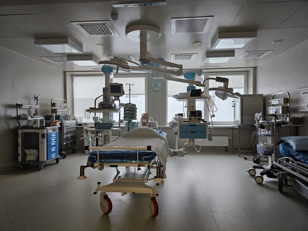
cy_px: 116
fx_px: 205
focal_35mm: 23
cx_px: 154
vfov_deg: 58.9
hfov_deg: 73.9
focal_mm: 6.3
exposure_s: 1/100
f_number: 1.7
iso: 320
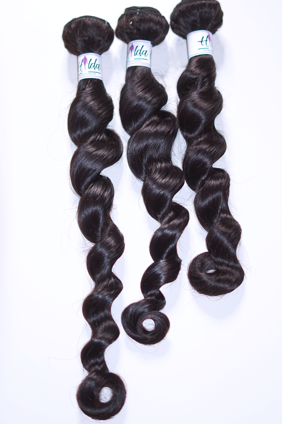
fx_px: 882
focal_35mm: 75
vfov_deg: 27.0
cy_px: 212
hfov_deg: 18.2
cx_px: 141
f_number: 2
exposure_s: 1/60
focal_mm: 50
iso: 250
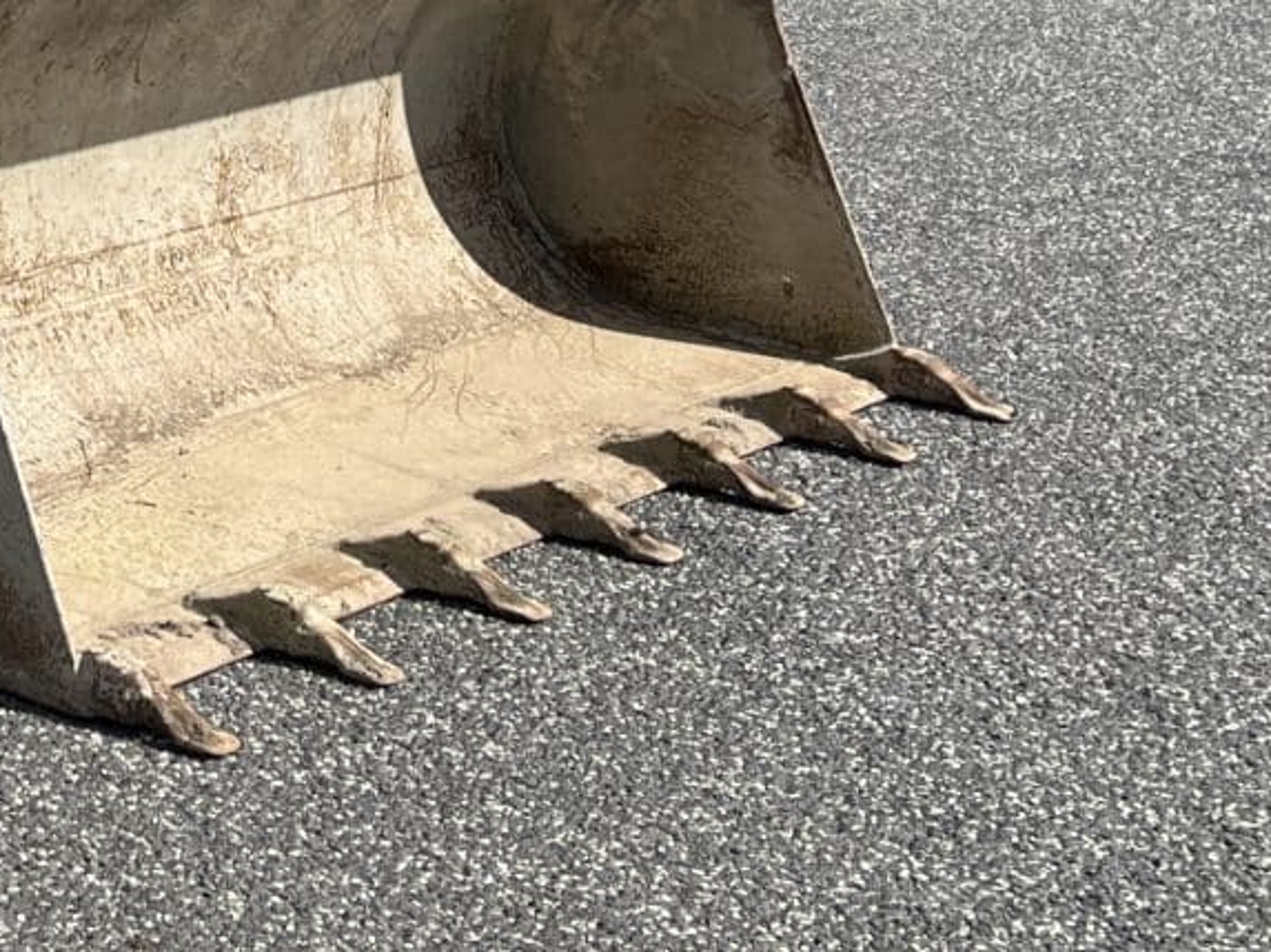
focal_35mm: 93
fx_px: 3413
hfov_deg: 19.7
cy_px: -231
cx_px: -299
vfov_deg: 15.2
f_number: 1.6
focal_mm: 5.1
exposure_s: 1/3623
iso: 50
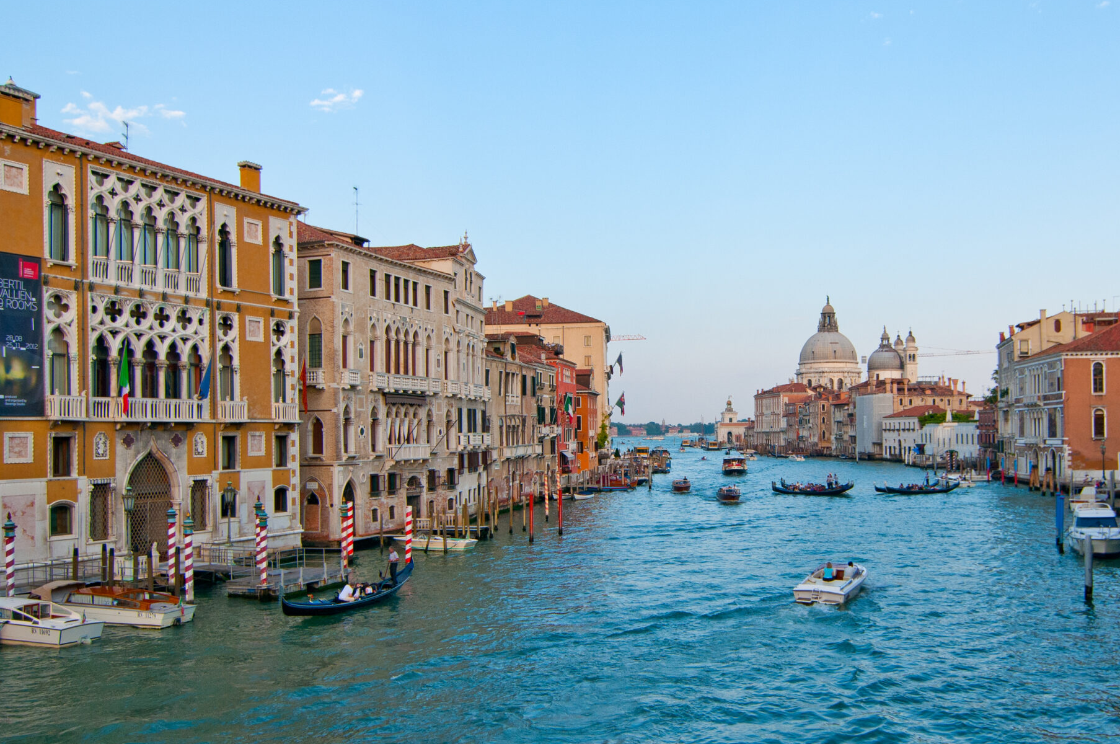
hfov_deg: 55.4
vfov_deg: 38.8
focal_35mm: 34
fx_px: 1056
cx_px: 675
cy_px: 394
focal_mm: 16
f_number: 5.6
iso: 200
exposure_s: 1/640
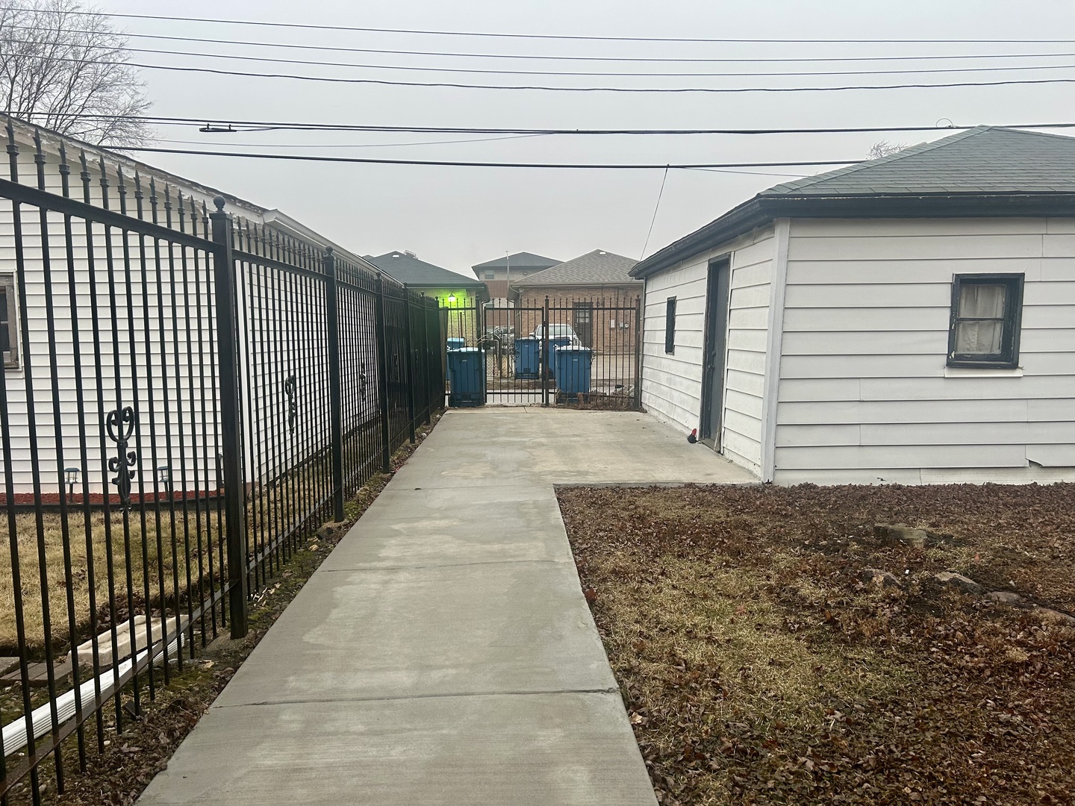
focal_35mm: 26
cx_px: 538
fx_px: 807
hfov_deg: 67.3
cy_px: 403
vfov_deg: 53.1
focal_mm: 5.7
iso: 125
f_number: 1.5
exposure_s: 1/82
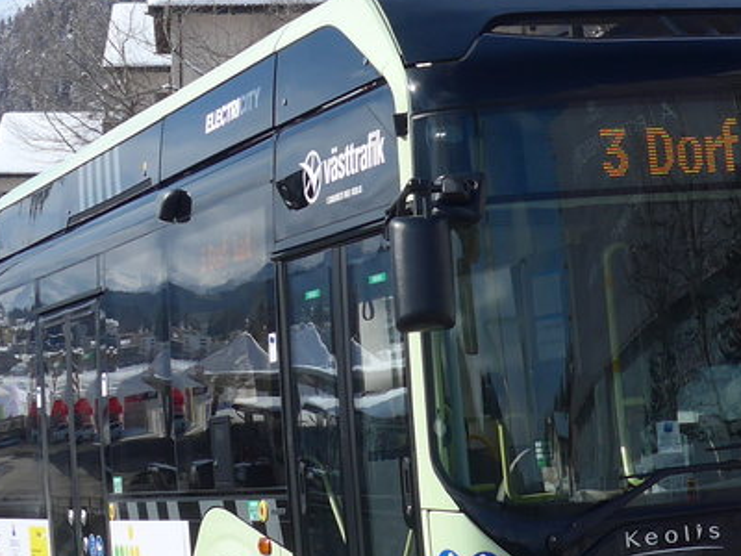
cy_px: 258
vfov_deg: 13.7
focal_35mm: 108
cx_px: 495
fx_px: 2312
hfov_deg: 18.2
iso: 80
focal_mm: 7.5
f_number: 3.2
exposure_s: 1/2000
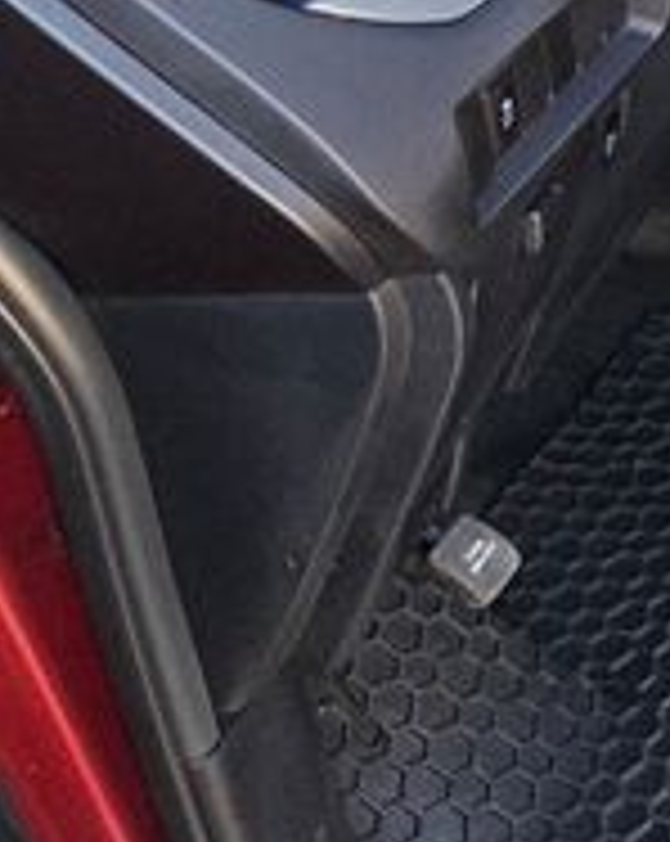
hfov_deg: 15.6
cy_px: -189
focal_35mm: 77
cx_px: 1362
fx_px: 1913
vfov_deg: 22.7
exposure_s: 1/180
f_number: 1.8
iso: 100
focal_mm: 5.4
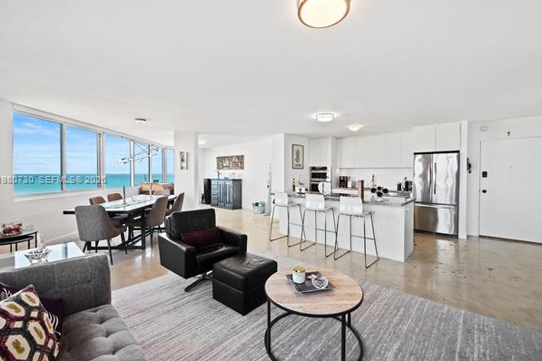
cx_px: 272
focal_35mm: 15
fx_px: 226
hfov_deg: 100.4
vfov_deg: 77.3
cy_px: 180
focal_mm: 14
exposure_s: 1/13
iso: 400
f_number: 8
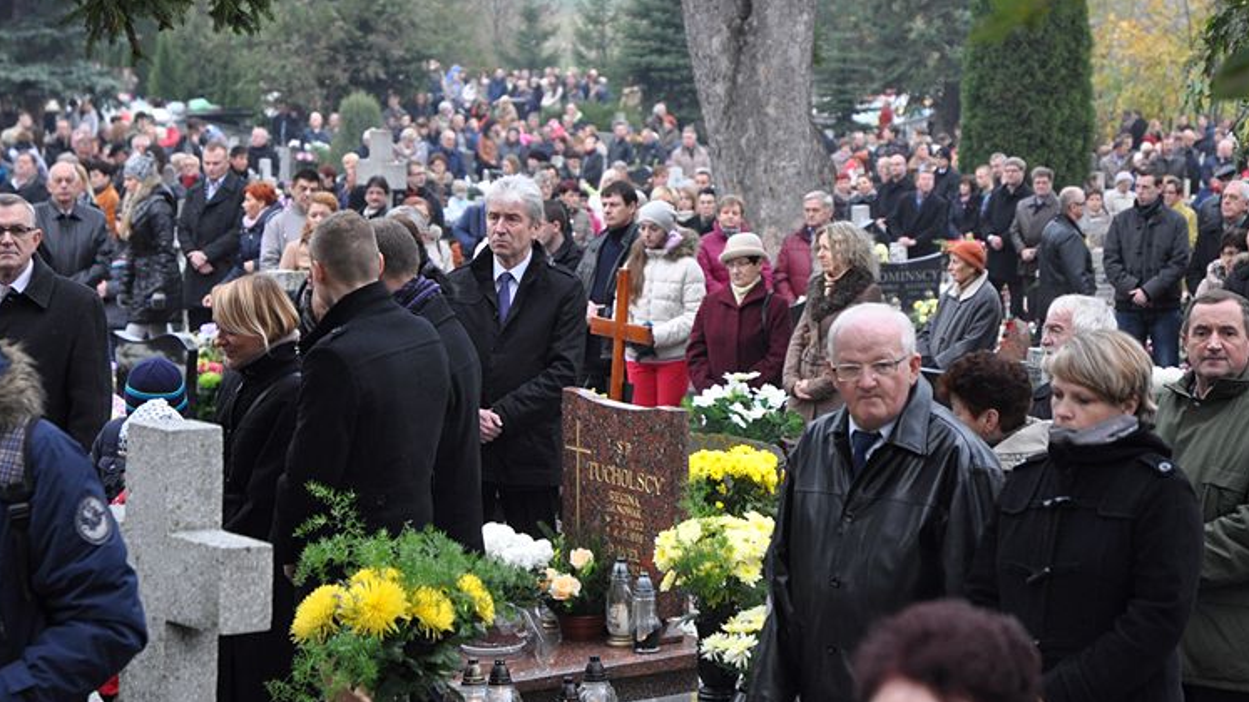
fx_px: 4139
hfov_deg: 17.2
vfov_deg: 9.7
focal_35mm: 125
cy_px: 352
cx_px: 642
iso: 800
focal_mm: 70
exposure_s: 1/250
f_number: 4.5
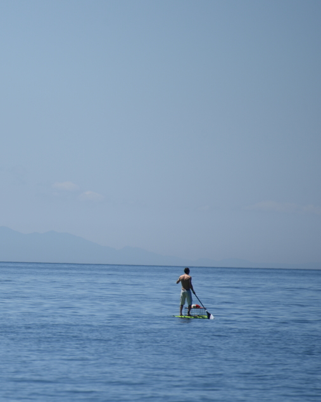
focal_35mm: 569
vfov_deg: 3.4
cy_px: 216
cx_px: -73
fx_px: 6759
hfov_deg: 2.7
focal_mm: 300
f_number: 7.1
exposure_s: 1/640
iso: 100
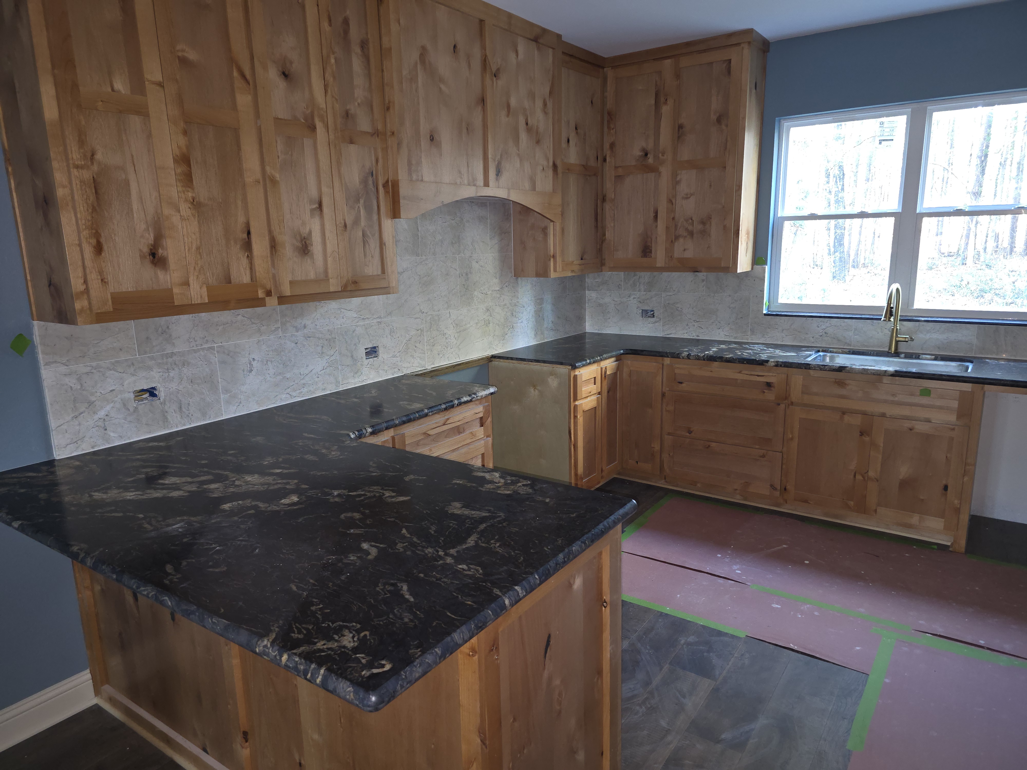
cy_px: 385
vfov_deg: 58.9
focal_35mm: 23
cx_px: 514
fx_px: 682
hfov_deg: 73.9
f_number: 1.7
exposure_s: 1/12
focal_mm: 6.3
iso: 250
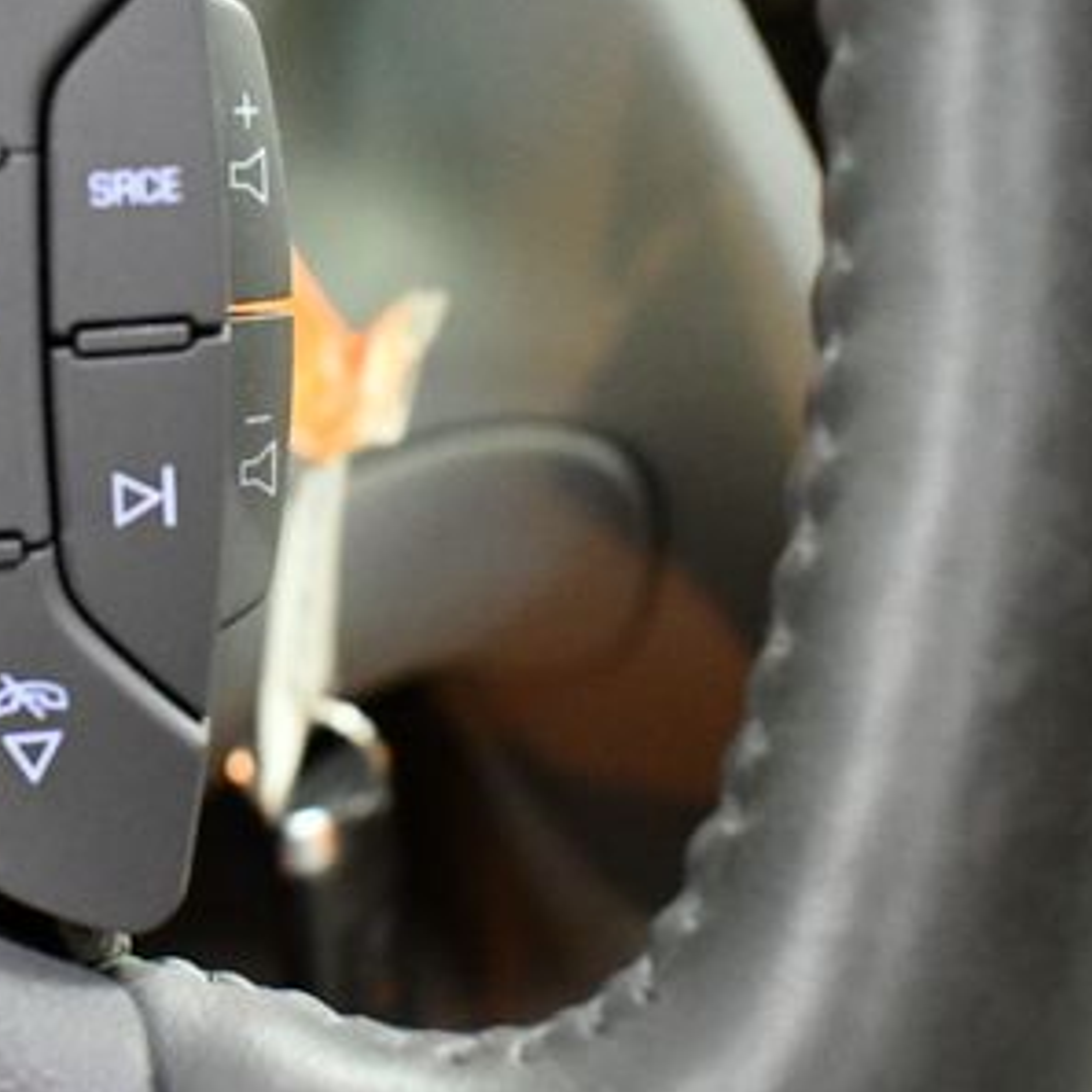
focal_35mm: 66
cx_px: 59
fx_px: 2356
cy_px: 415
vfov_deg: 26.0
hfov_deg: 25.1
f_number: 3.5
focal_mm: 18
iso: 4000
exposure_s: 1/60
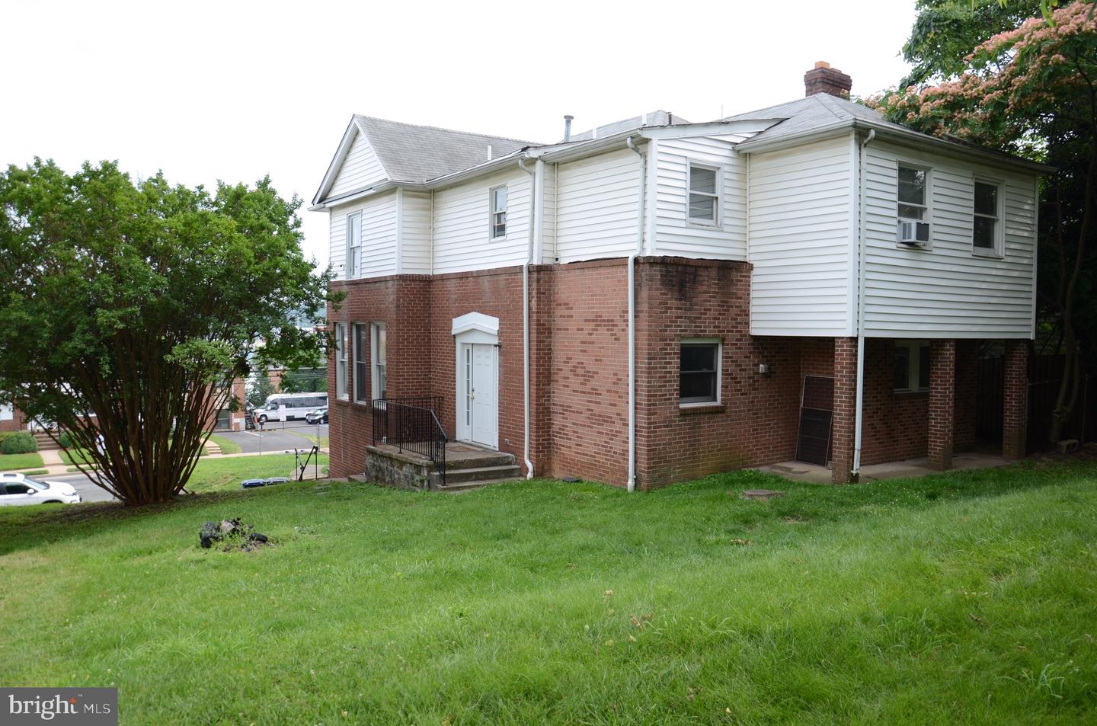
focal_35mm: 27
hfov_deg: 67.5
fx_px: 821
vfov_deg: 47.7
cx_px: 548
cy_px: 363
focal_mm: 18
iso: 100
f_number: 6.3
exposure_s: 1/160
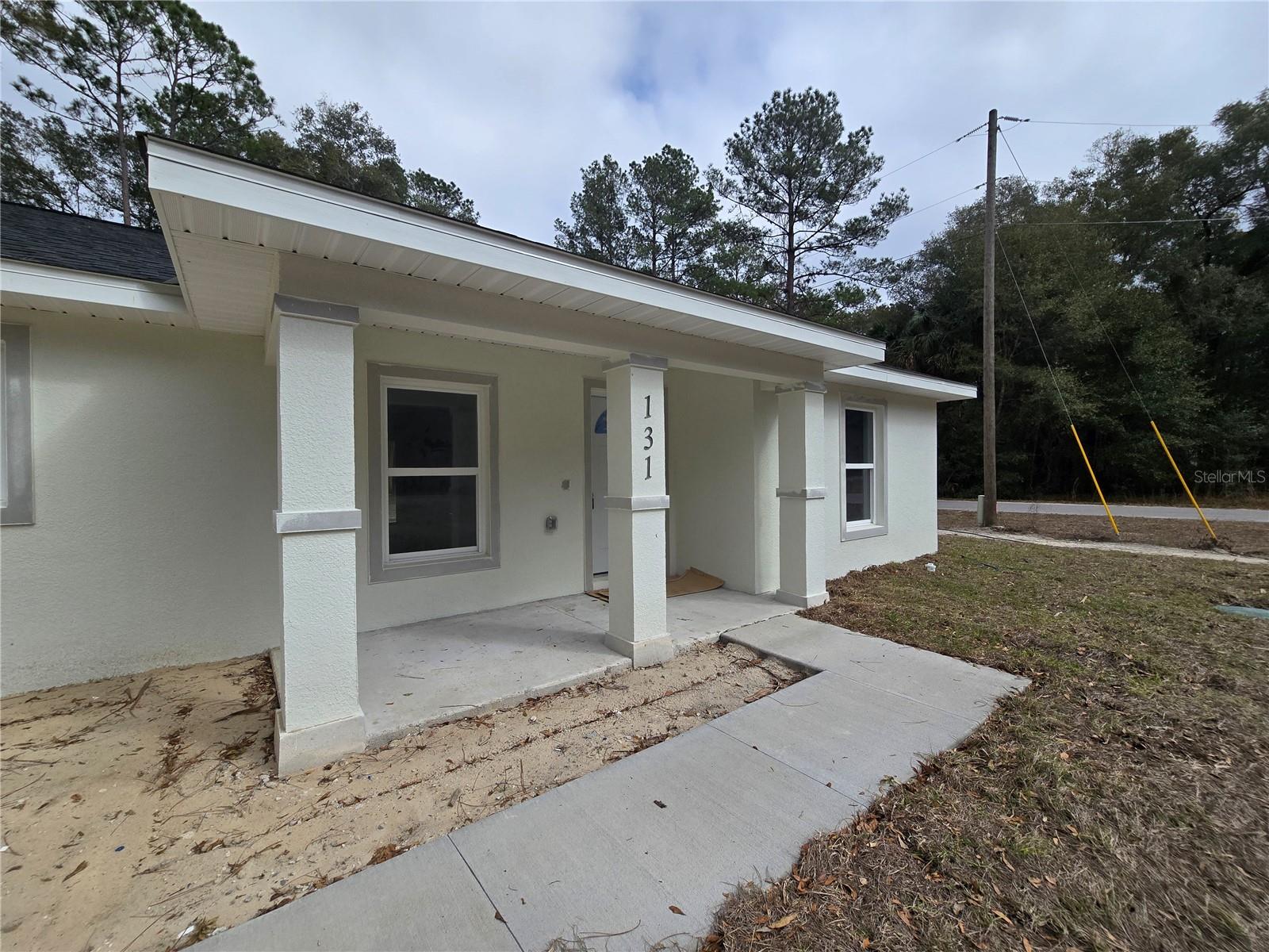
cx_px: 634
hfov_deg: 106.2
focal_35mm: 13
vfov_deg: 89.9
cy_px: 476
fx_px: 477
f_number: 2.2
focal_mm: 2.2
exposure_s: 1/3211
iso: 50
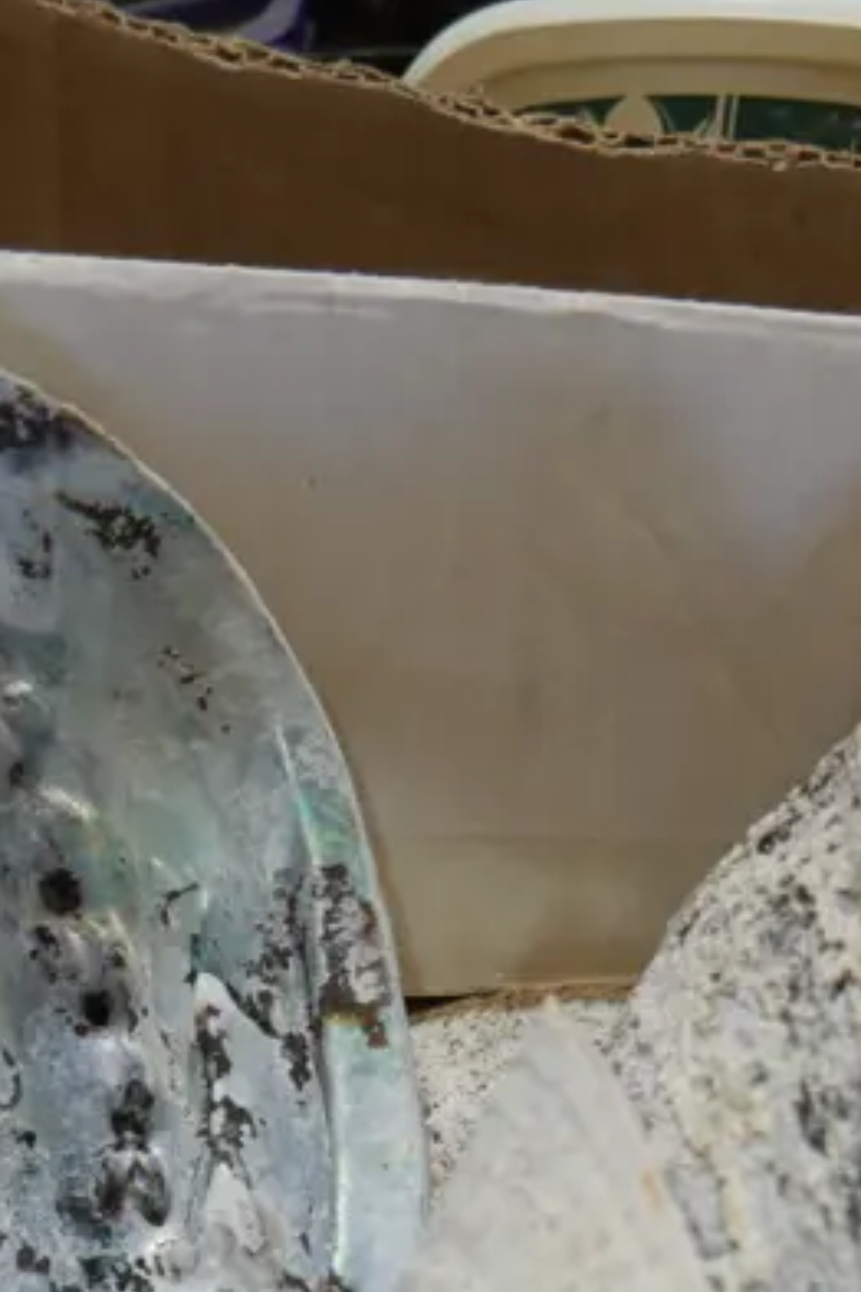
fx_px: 2726
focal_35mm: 76
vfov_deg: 25.7
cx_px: 996
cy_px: 1185
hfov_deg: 17.2
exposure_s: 1/100
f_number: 3.5
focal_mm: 14
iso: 200
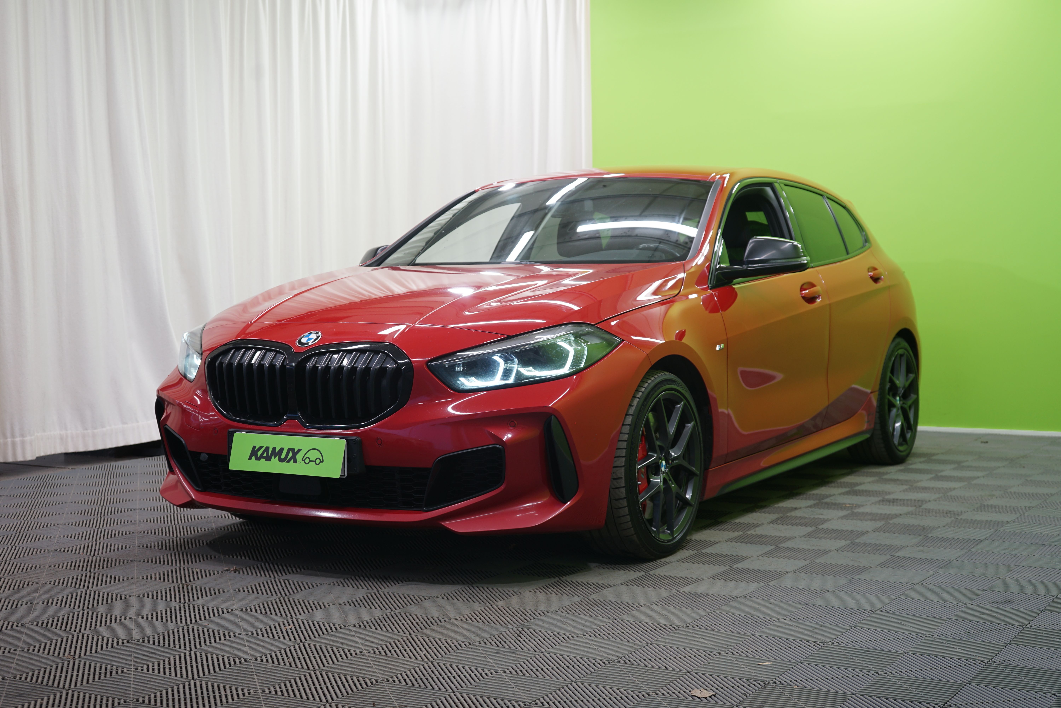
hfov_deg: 41.1
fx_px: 1415
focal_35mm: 48
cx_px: 530
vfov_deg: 28.1
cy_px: 354
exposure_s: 1/30
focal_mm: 48
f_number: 5
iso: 200
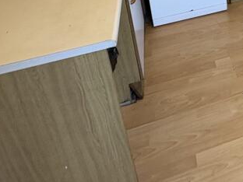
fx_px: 323
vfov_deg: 25.3
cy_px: -78
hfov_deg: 35.3
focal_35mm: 46
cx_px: 267
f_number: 2.2
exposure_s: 1/50
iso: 200
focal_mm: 2.22
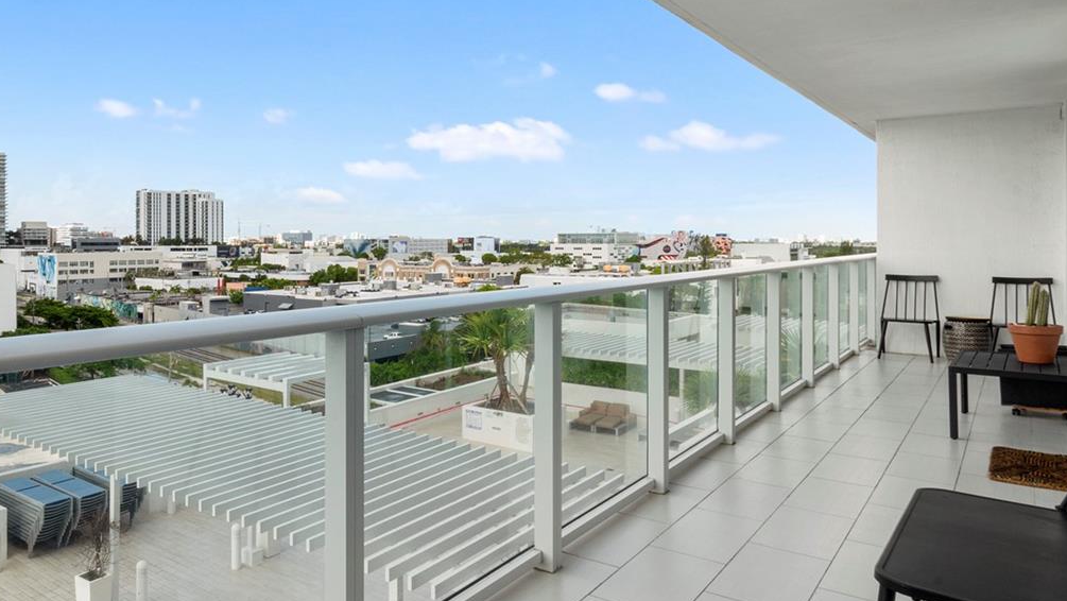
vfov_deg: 45.4
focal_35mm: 25
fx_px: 708
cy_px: 203
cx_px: 314
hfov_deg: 70.7
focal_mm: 10
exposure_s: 1/30
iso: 100
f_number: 22
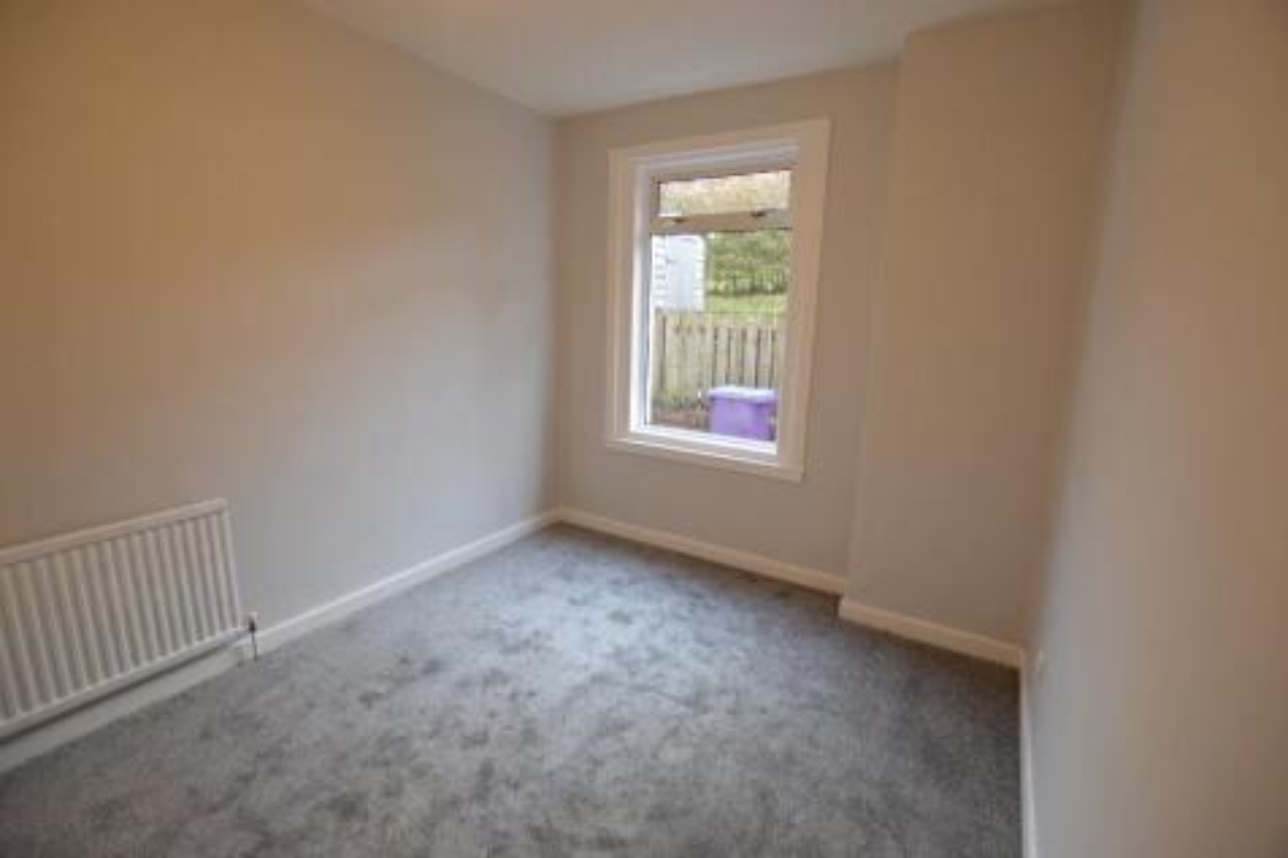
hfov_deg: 100.4
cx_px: 644
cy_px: 429
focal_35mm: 15
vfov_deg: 77.3
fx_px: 536
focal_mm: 10
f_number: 3.5
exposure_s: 1/60
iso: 560
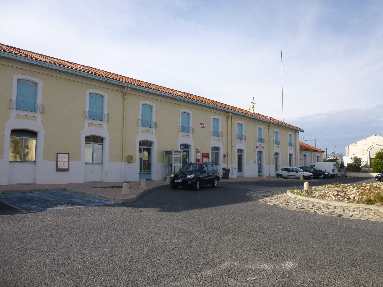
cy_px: 144
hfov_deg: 69.4
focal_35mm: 25
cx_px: 192
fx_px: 277
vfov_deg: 54.9
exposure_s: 1/800
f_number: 3.1
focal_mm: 4.5
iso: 100
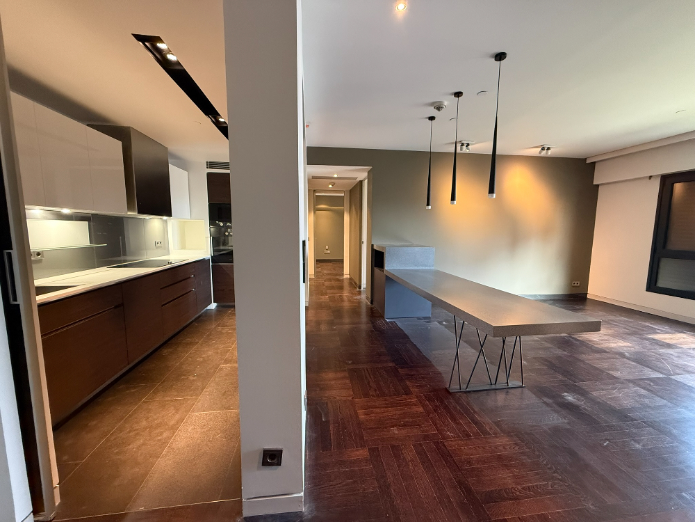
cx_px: 348
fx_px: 281
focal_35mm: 14
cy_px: 261
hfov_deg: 102.1
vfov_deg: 85.7
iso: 500
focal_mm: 2.22
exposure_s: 1/50
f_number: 2.2
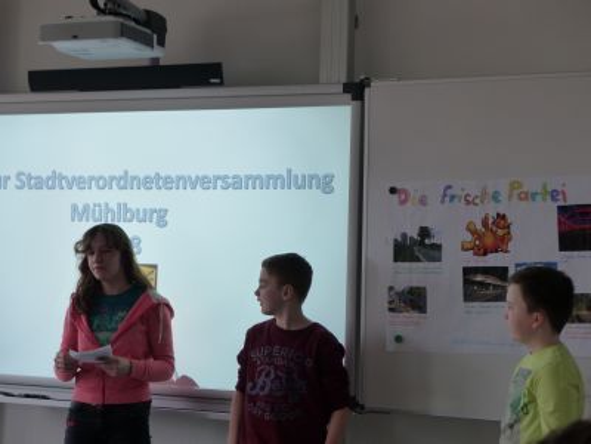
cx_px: 296
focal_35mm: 69
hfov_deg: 28.2
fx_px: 1178
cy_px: 222
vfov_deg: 21.3
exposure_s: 1/60
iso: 160
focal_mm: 12.5
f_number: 2.8
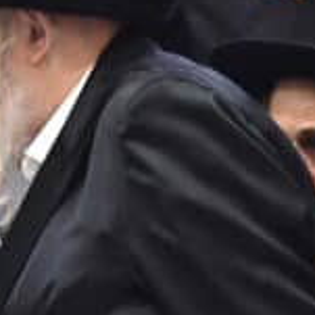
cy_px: 165
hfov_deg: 1.5
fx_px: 11829
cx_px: -321
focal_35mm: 1149
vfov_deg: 1.5
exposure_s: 1/125
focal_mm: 200
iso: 2000
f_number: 8
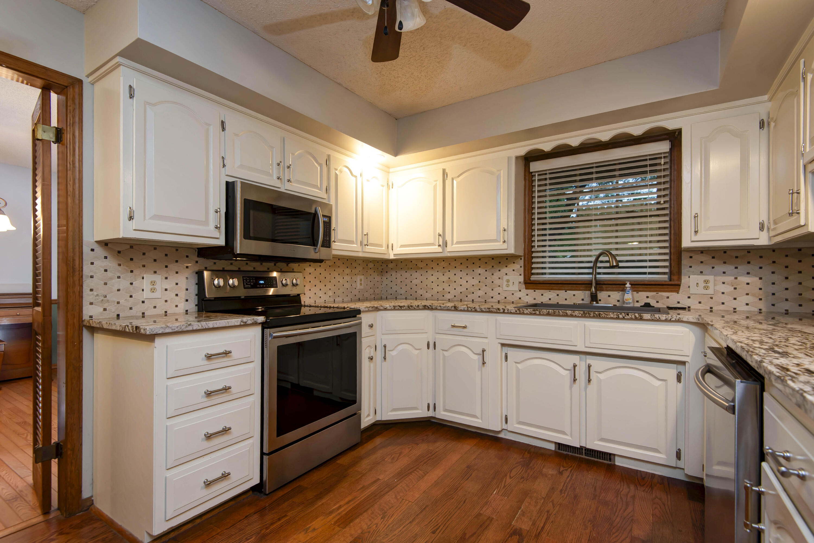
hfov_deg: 96.7
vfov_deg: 73.8
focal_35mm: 16
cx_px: 407
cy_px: 272
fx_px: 362
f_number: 6.3
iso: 250
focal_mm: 16
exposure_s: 1/10
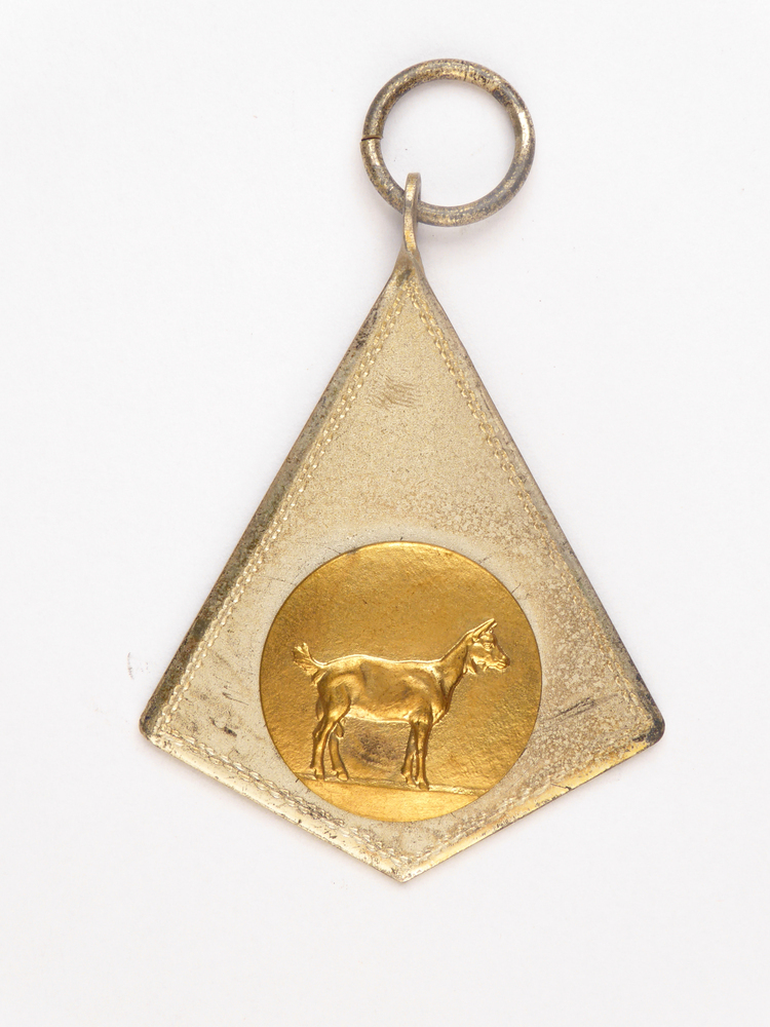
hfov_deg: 18.7
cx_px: 385
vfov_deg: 24.7
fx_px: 2343
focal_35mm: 79
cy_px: 514
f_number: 8
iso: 100
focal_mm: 14.1
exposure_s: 1/13
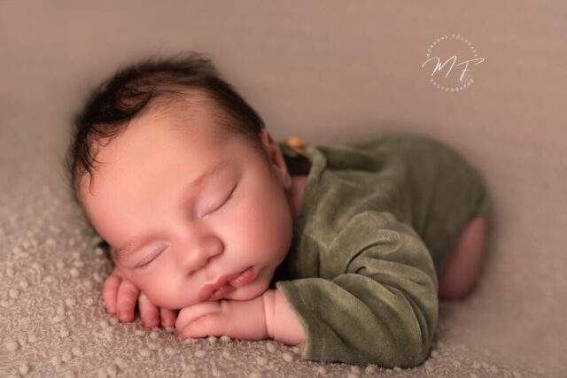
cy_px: 189
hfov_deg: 54.4
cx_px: 284
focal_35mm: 35
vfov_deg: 37.9
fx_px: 551
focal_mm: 35
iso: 100
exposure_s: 1/160
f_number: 4
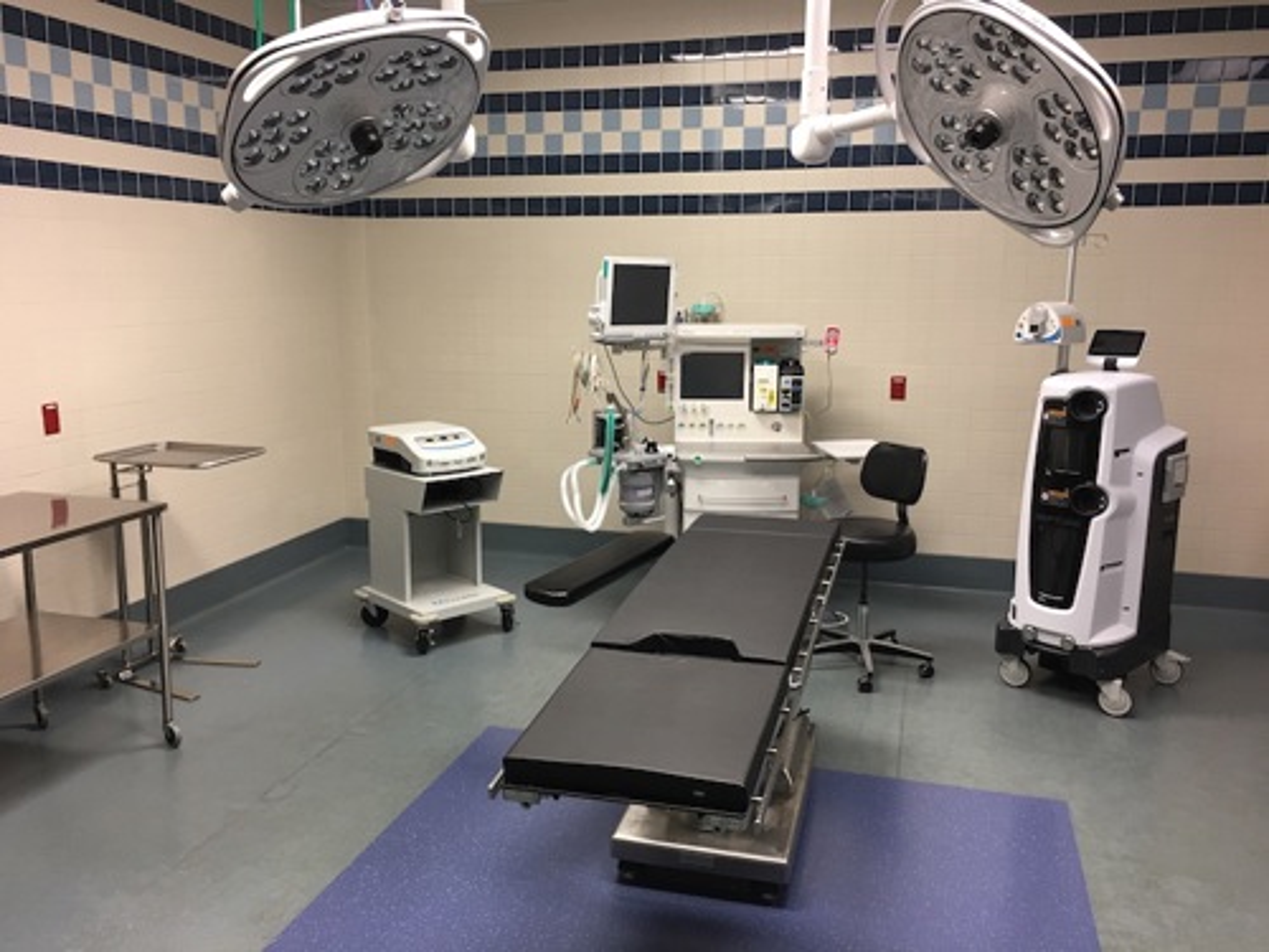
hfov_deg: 61.7
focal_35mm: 29
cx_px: 634
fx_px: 1063
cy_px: 476
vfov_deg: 48.2
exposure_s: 1/15
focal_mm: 4.15
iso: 25
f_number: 2.2
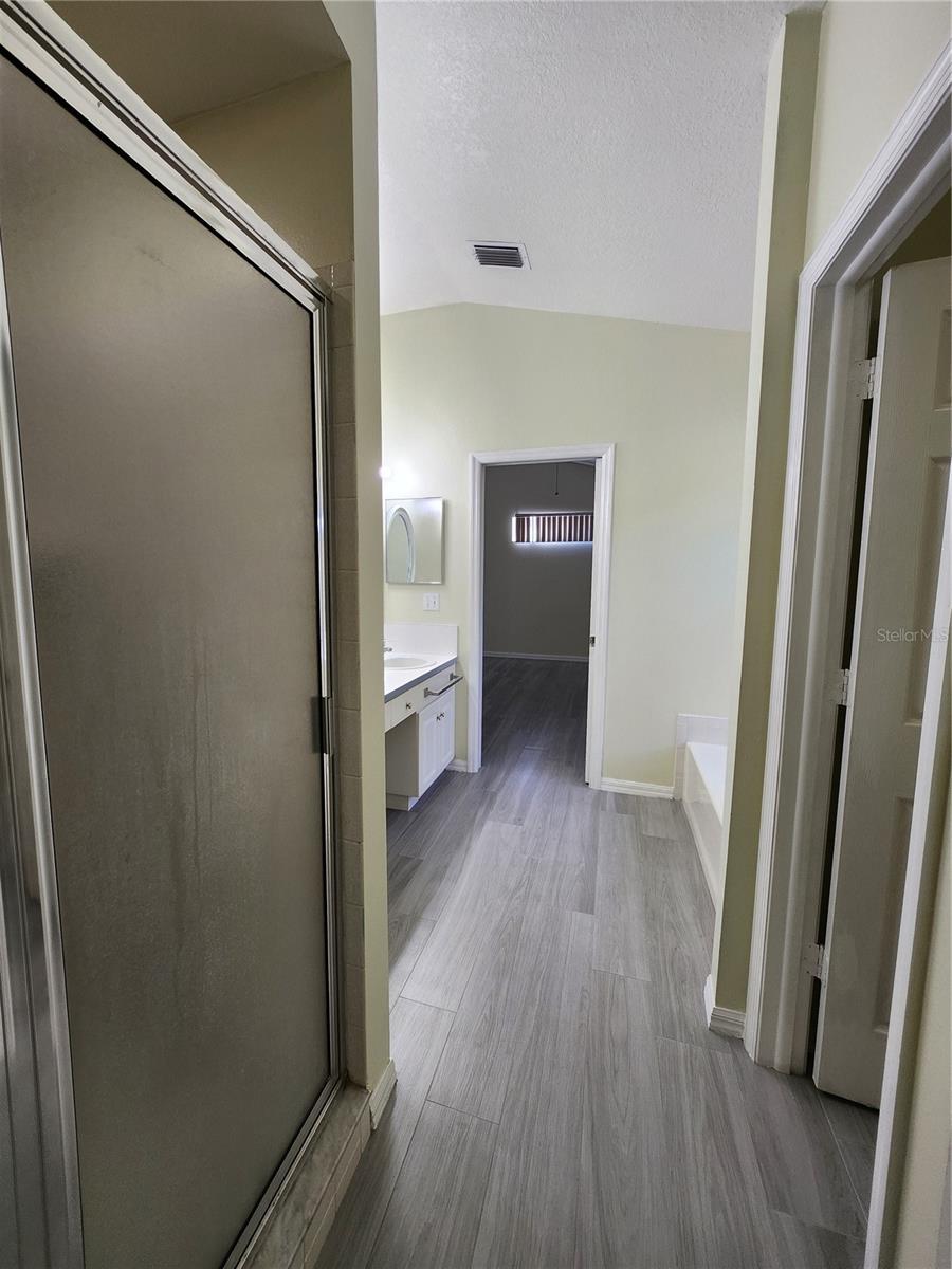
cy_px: 634
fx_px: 477
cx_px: 476
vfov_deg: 106.2
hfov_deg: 89.9
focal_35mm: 13
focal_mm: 1.74
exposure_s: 1/60
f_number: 2.2
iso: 64
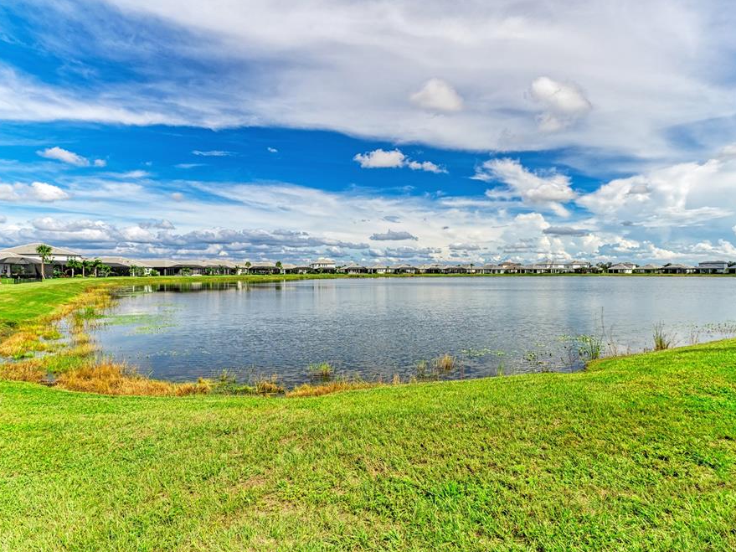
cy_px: 270
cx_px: 390
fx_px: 404
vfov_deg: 68.7
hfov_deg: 84.6
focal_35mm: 19
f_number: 9
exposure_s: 1/500
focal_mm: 17
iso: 200
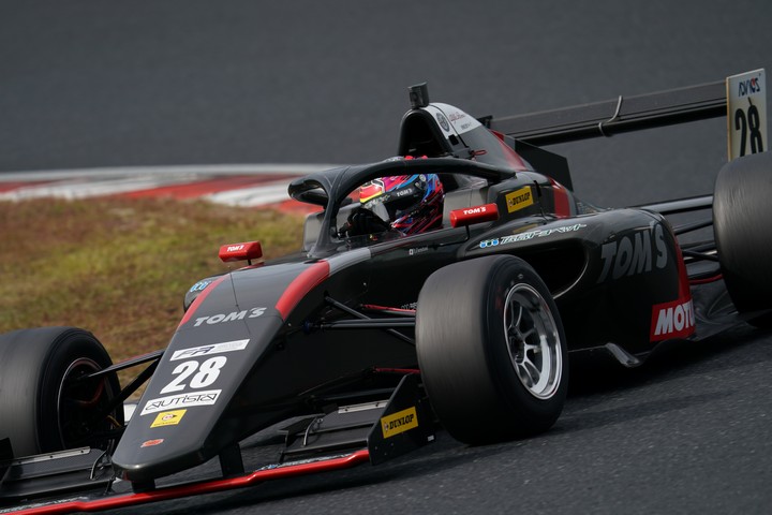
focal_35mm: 441
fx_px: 9456
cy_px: 258
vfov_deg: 3.1
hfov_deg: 4.7
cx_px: 386
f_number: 7.1
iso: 200
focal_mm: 441
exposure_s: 1/800
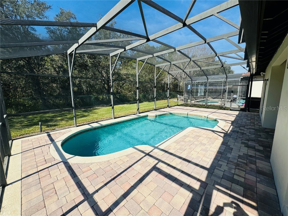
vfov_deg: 85.7
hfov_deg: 102.1
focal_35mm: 14
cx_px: 144
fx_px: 116
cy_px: 108
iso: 40
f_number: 2.2
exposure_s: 1/1236
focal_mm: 2.22
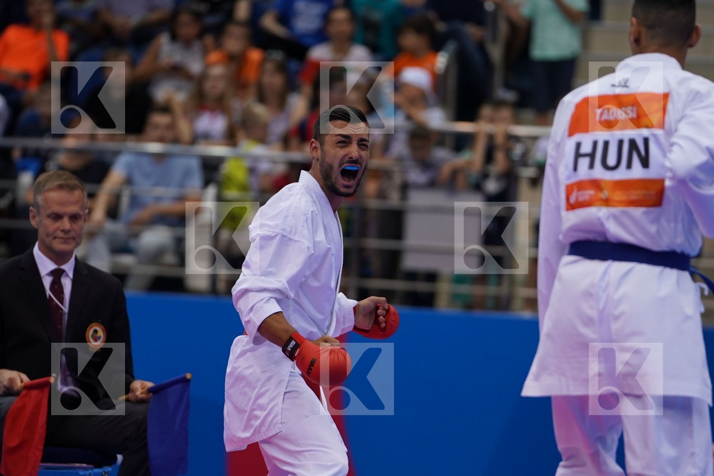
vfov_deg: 4.6
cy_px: 238
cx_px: 357
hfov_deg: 6.9
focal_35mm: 300
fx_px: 5950
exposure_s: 1/1000
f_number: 2.8
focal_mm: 200
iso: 800
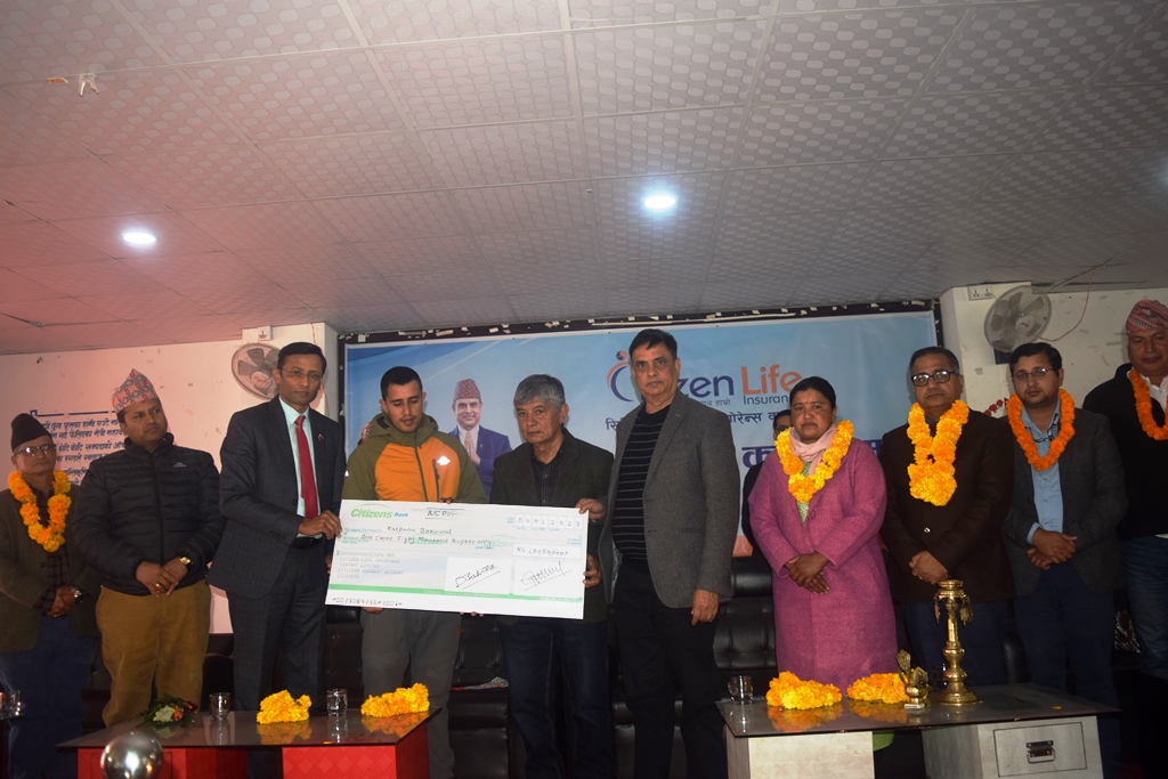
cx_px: 584
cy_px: 390
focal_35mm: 30
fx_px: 973
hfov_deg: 61.9
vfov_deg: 43.6
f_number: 3.5
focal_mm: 20
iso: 100
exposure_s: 1/60
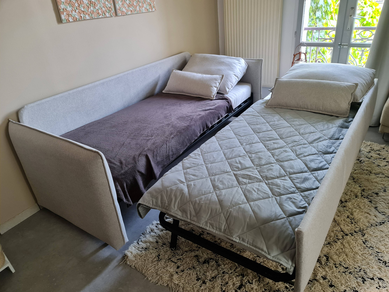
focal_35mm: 25
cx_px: 194
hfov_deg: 69.4
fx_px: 281
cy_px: 146
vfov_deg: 54.9
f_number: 1.8
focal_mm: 7
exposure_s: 1/50
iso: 160
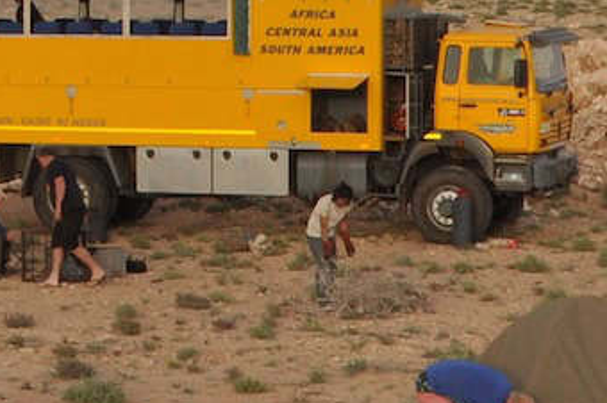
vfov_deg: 5.9
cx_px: -21
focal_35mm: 229
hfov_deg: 8.9
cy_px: -135
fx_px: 3854
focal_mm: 27
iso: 450
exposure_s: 1/250
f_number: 16
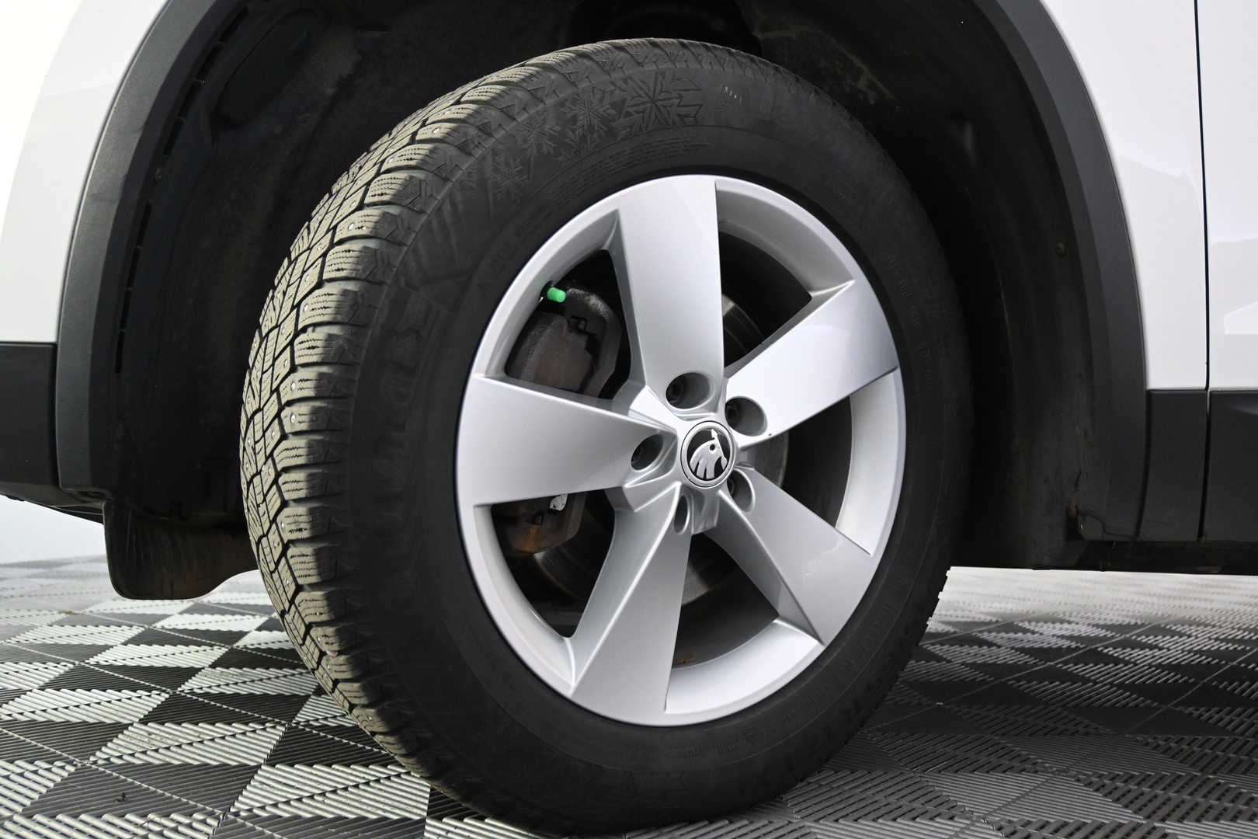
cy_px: 420
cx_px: 629
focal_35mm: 32
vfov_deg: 40.8
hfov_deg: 58.3
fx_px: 1127
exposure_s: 1/30
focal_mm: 21.5
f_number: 4
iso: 1400
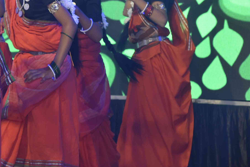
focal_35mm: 175
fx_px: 1215
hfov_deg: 11.5
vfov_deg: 7.8
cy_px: 2
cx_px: -47
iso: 400
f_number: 5
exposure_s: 1/200
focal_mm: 70
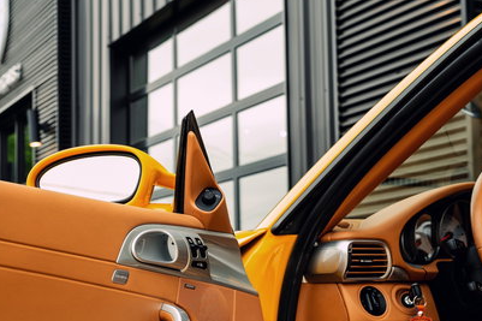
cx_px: 200
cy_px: 224
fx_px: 897
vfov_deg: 20.2
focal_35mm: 67
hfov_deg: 30.0
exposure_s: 1/50
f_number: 4.5
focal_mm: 35
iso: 320
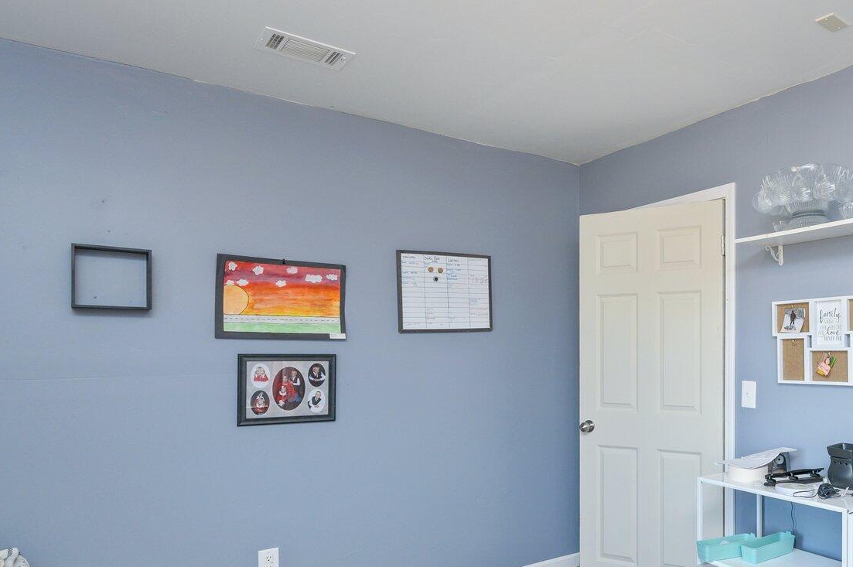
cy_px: 342
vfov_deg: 49.1
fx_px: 615
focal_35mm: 26
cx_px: 648
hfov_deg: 64.9
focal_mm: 14
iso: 320
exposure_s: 1/30
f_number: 9
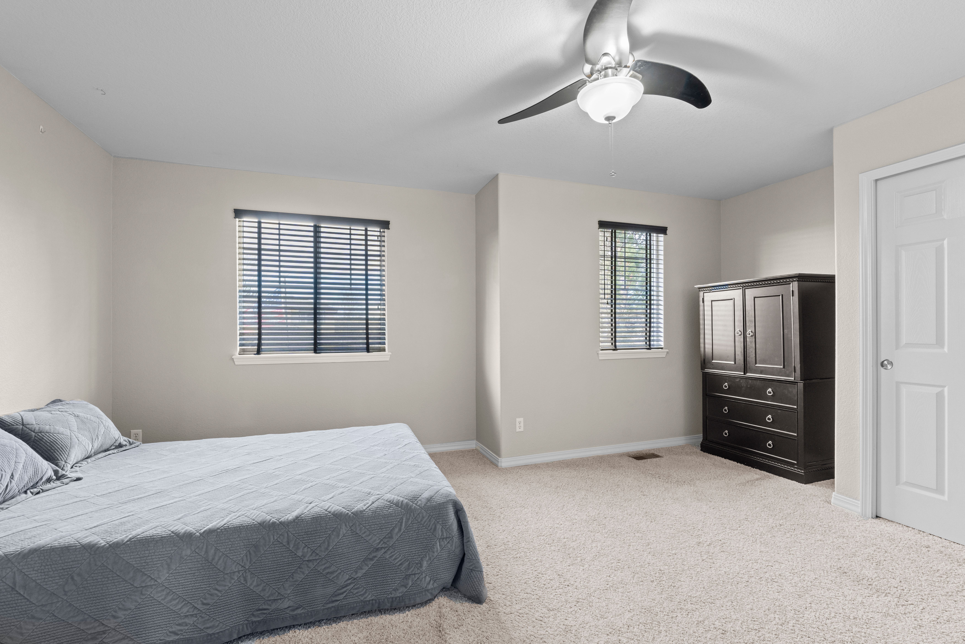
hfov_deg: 96.7
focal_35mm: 16
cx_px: 482
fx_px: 429
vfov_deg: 73.7
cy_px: 322
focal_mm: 16
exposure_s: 1/4
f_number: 8
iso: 640
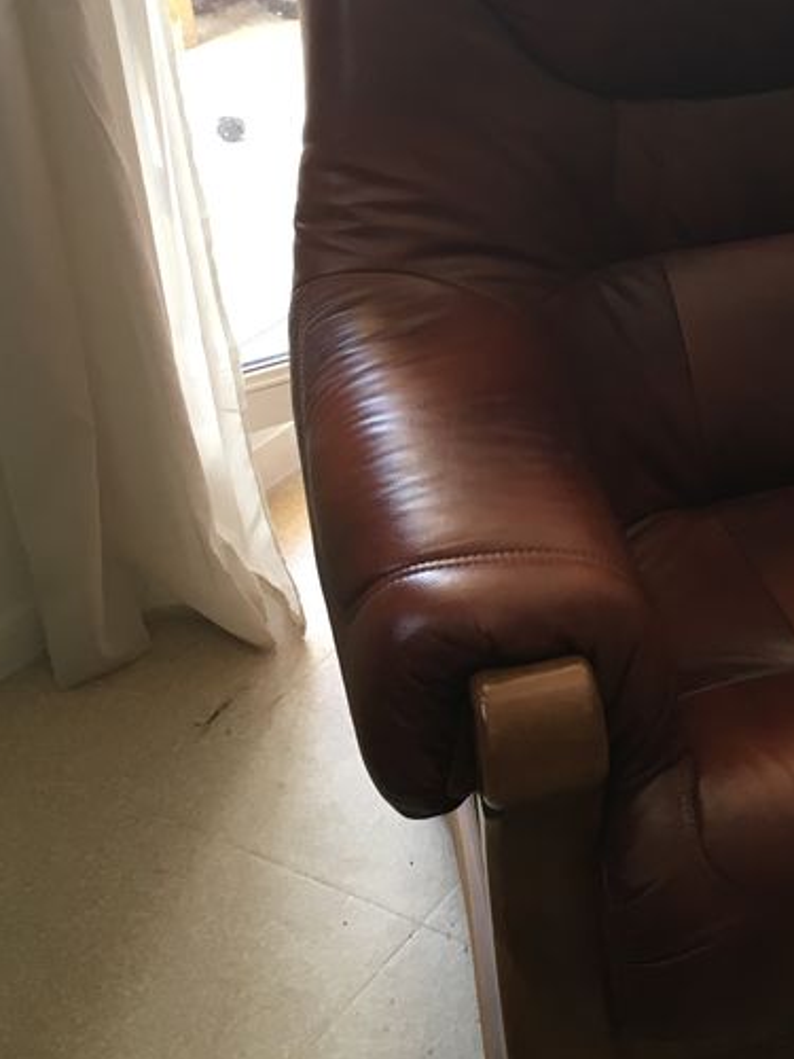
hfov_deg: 23.8
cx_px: 855
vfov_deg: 33.1
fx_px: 1774
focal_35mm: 58
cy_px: 402
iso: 64
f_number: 2.2
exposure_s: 1/33
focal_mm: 4.15
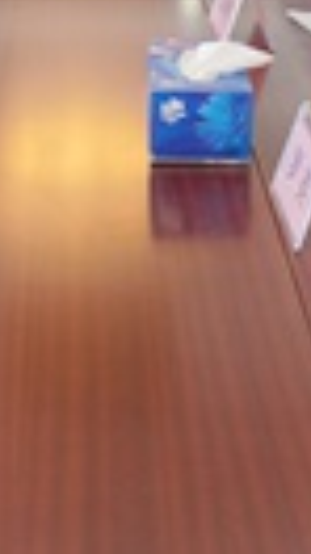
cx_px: 97
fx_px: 1676
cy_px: -67
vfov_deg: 18.1
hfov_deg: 10.6
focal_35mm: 114
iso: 800
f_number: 4
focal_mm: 24
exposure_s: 1/160
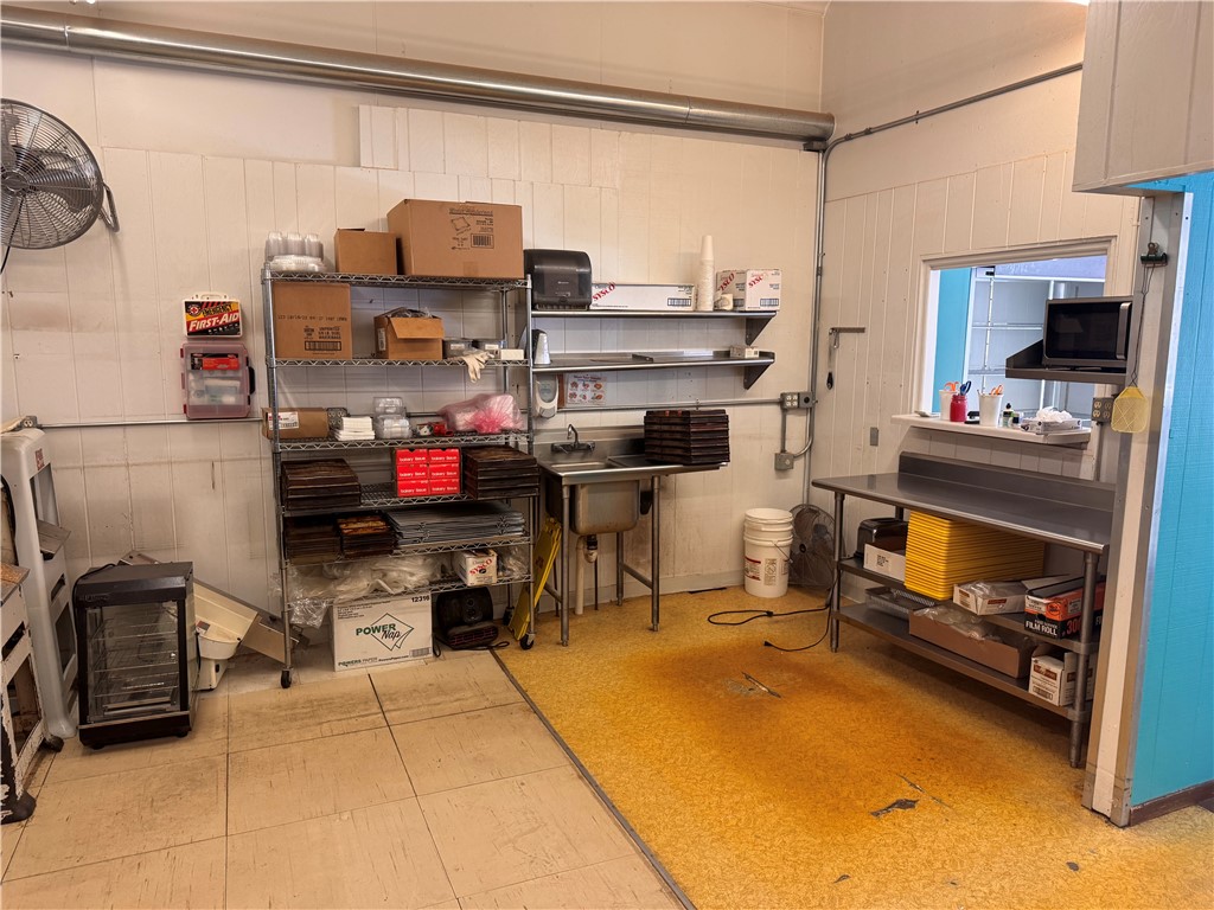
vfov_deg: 56.8
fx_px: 842
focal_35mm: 24
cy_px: 455
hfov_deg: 71.6
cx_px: 607
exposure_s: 1/60
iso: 200
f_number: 1.78
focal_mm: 6.76
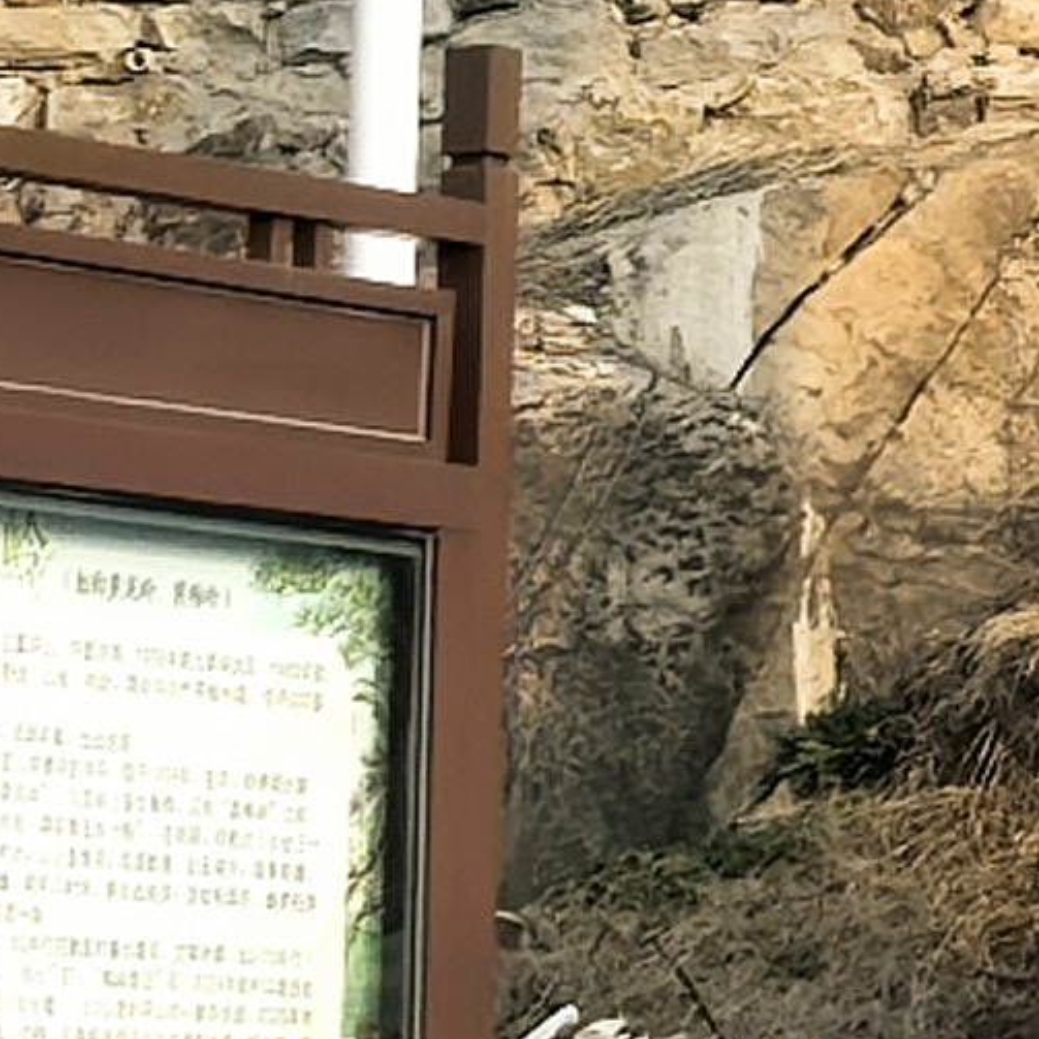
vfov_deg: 5.4
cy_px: -849
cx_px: 3423
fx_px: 10765
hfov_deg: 5.2
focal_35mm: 317
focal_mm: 6.98
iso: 50
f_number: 2
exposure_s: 1/729
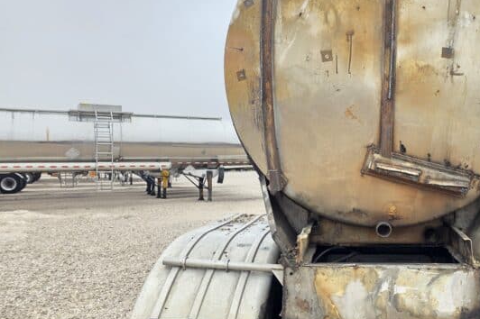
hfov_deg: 50.9
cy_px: 166
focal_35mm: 36
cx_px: 360
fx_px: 480
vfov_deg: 36.8
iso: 50
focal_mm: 6.3
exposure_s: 1/359
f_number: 1.7
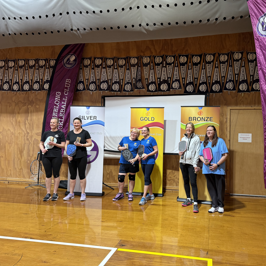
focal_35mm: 29
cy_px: 130
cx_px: 167
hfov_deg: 55.0
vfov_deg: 55.6
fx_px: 252
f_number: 1.78
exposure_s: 1/100
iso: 160
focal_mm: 6.76
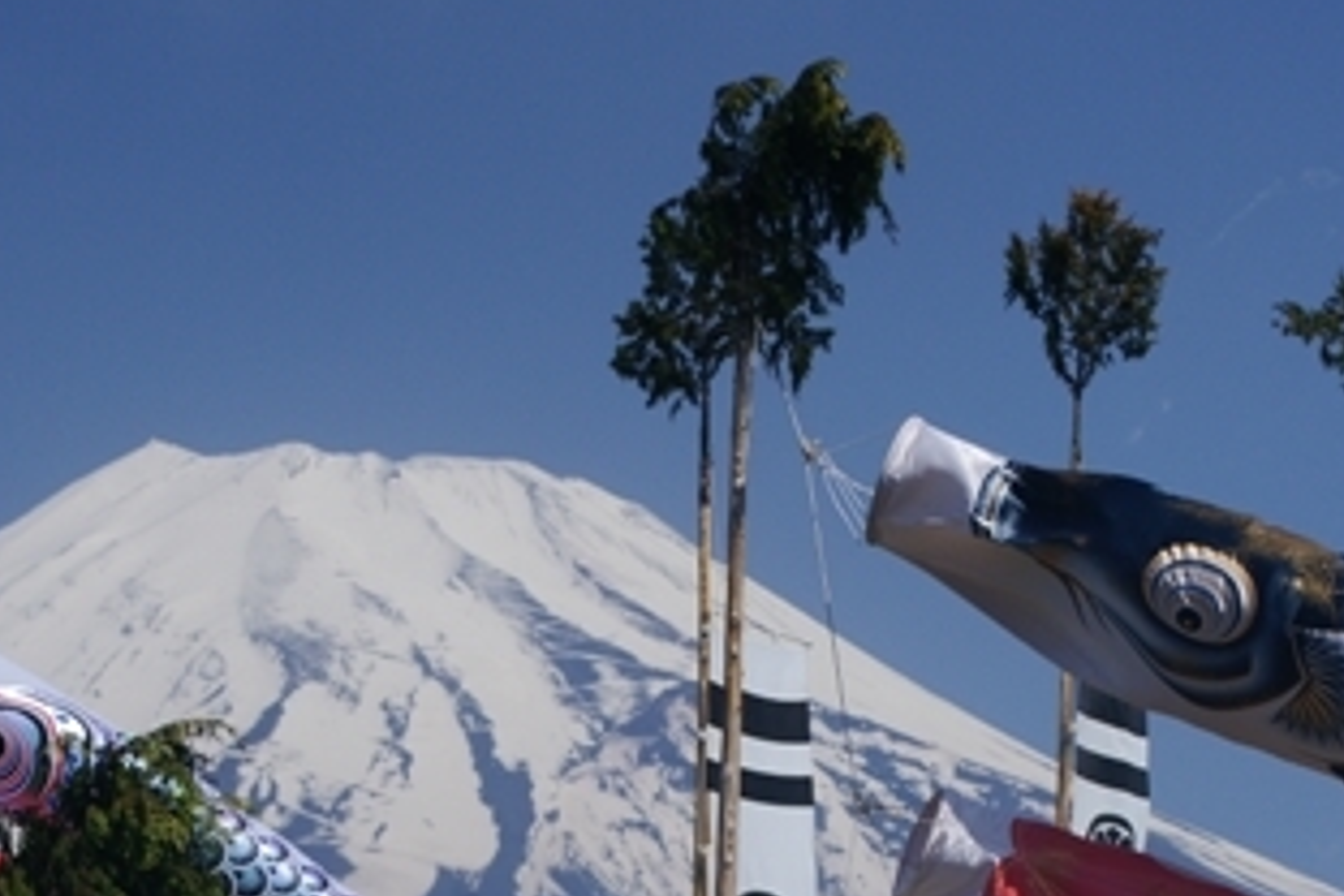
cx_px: 590
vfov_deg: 5.6
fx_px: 9183
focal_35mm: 246
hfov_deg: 8.4
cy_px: 842
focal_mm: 120
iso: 100
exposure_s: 1/160
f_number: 11
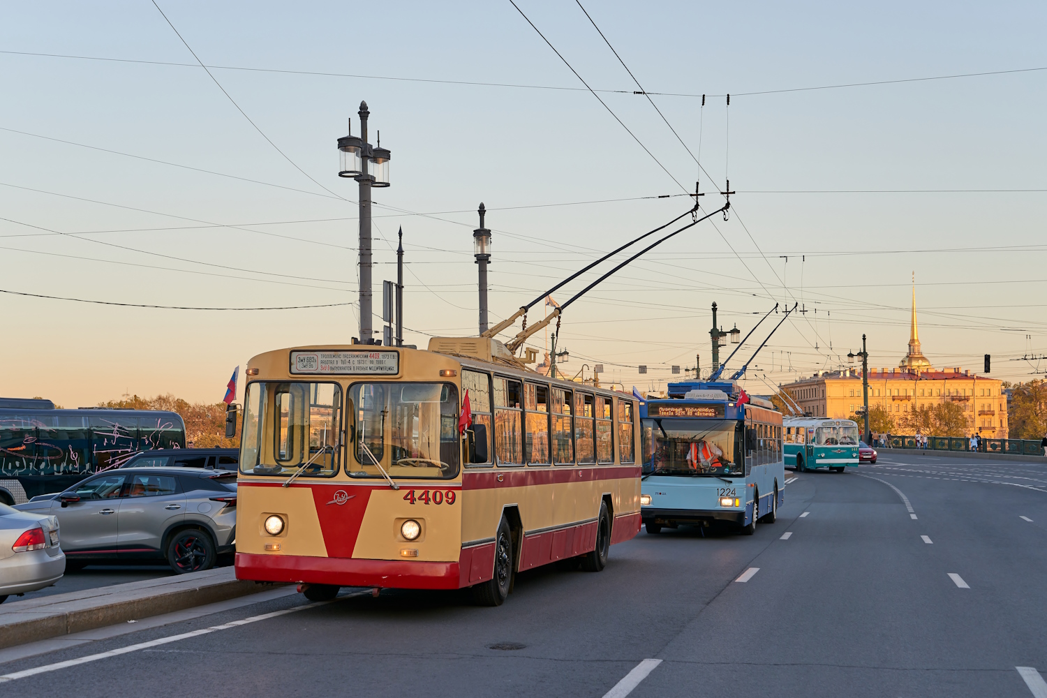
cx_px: 524
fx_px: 1512
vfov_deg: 26.0
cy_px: 349
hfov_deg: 38.2
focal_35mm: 52
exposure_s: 1/250
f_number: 5
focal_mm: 52
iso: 160
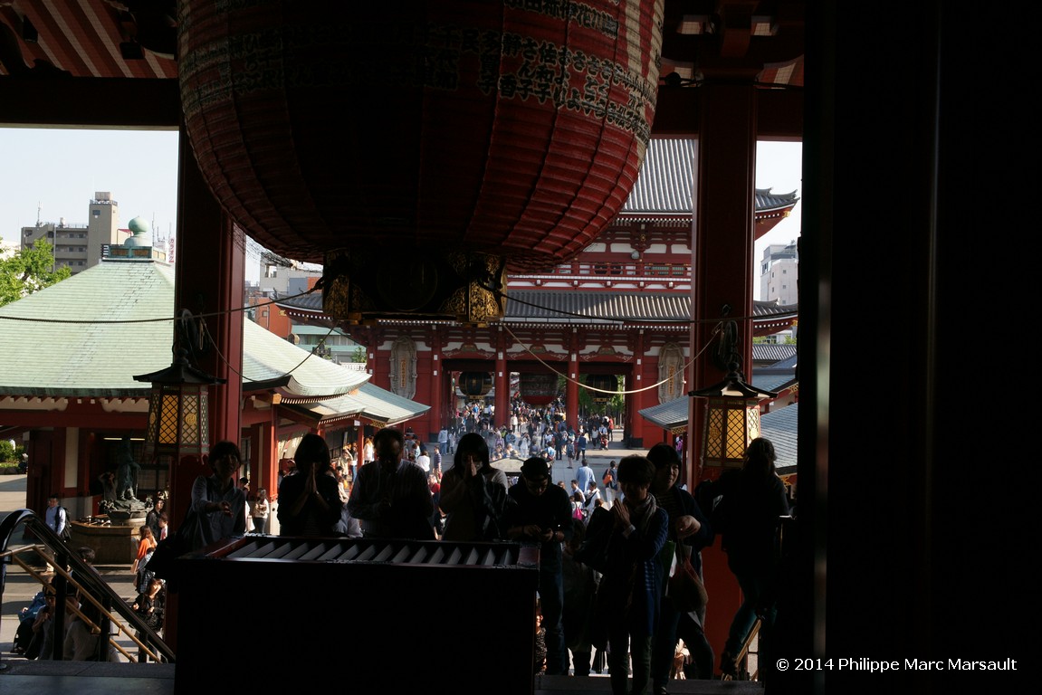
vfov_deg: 33.4
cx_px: 521
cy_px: 348
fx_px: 1158
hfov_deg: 48.4
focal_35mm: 40
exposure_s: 1/160
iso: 400
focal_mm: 40
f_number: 11
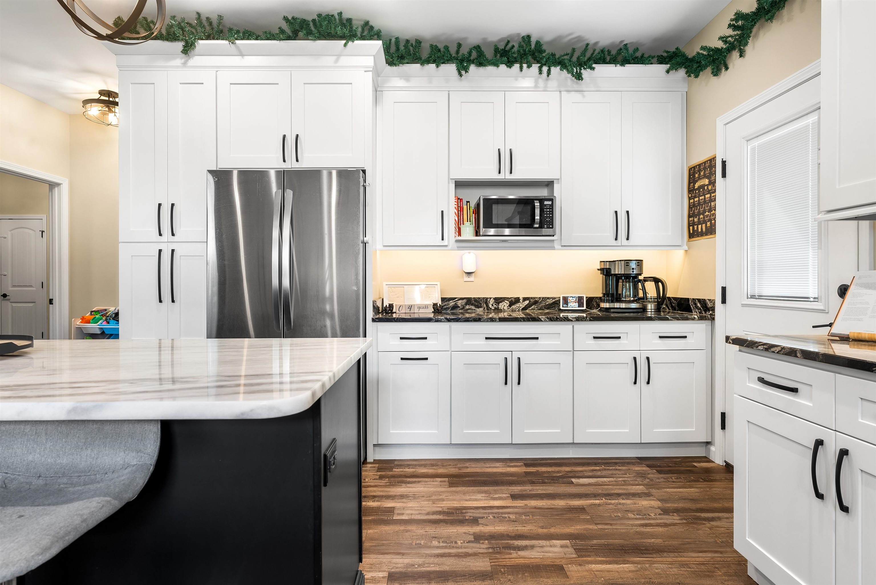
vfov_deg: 62.0
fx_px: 487
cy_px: 292
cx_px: 438
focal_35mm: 20
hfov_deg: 84.0
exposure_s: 1/1.25
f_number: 7.1
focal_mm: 20
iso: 125
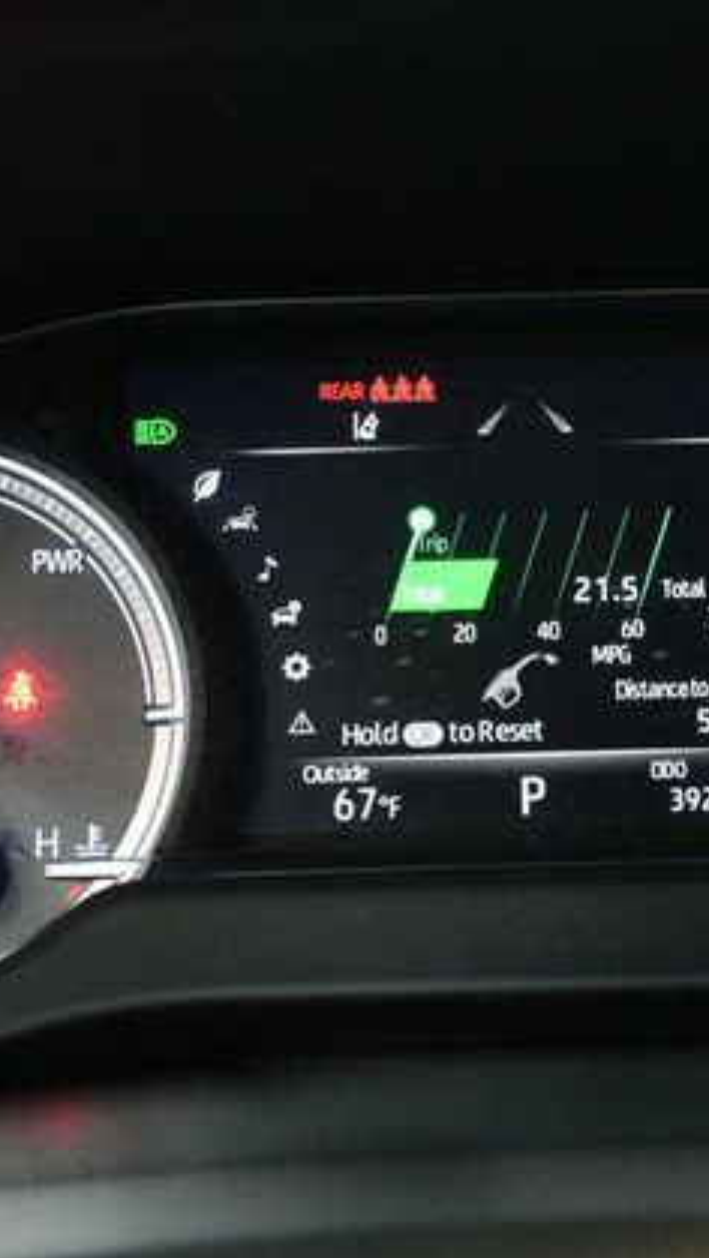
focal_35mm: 64
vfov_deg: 32.8
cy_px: 637
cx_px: 526
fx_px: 2137
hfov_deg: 18.7
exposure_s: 1/60
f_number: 4
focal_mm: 27
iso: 7200
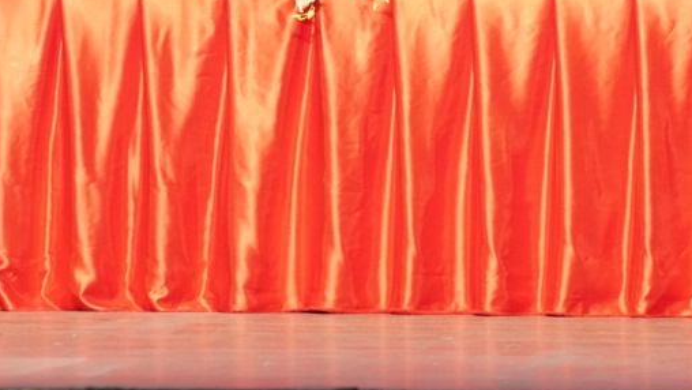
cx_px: 422
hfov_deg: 6.2
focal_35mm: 350
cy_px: -195
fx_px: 6424
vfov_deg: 3.5
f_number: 5.6
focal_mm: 105
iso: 3200
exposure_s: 1/125
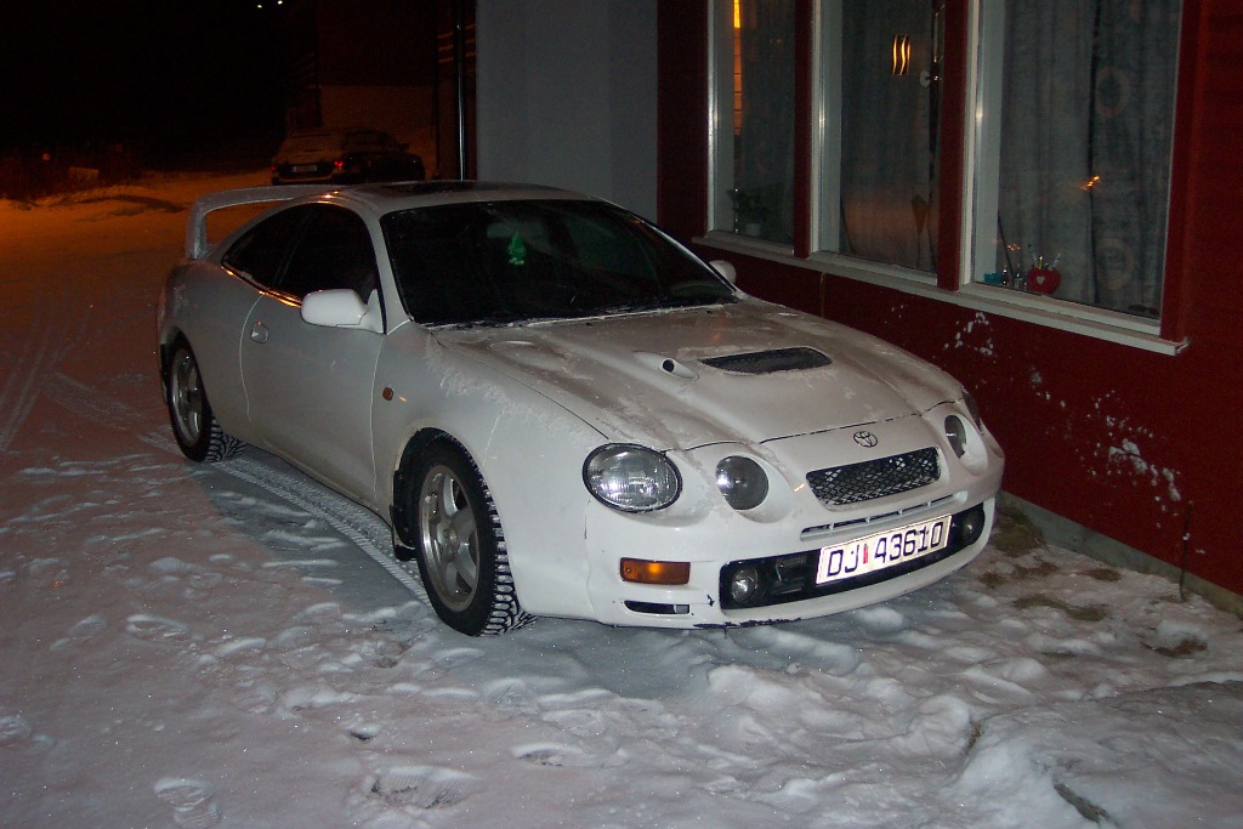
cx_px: 622
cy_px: 414
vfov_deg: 35.1
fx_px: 1312
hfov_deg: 50.7
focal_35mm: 38
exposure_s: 1/30
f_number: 2.8
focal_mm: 8
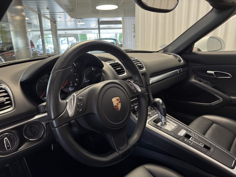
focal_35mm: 24
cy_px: 88
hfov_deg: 71.6
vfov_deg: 56.8
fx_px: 164
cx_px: 118
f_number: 1.78
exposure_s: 1/50
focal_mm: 6.76
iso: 160
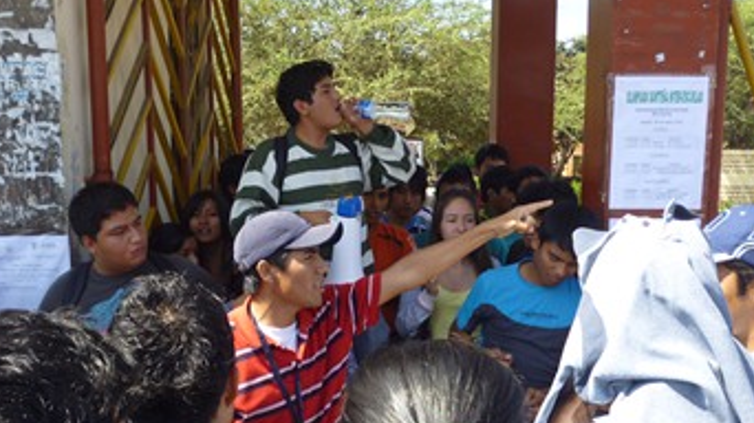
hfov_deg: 50.5
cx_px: 353
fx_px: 799
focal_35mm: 40
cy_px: 282
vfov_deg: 29.5
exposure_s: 1/320
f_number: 3.1
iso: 100
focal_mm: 5
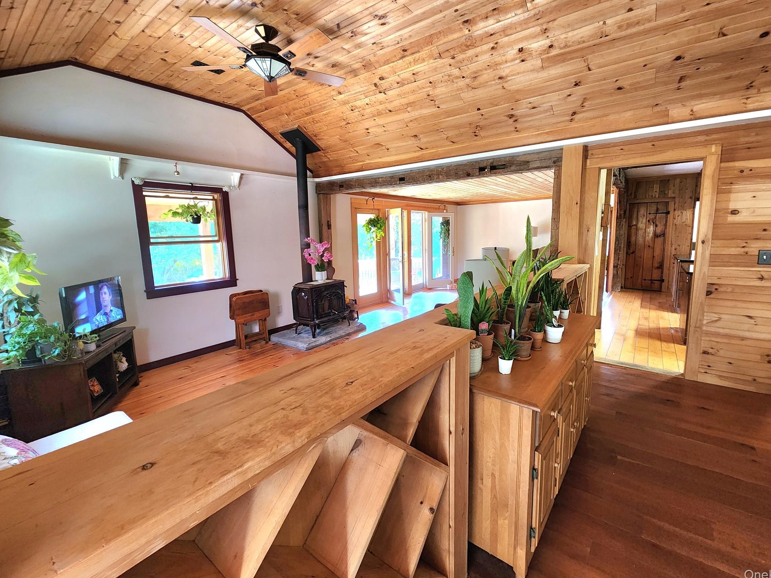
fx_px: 312
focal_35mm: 14
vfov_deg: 85.6
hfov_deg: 101.9
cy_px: 273
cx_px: 411
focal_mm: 2.2
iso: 320
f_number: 2.2
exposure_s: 1/40
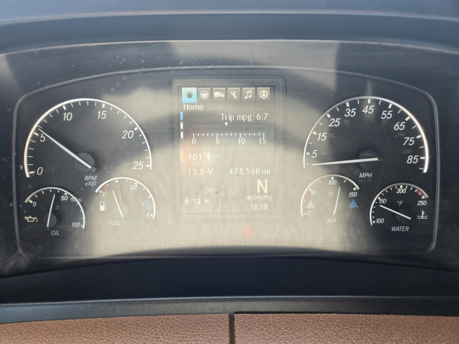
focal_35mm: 23
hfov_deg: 73.9
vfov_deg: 58.9
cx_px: 230
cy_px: 172
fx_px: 305
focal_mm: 5.4
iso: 125
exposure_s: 1/180
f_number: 1.8
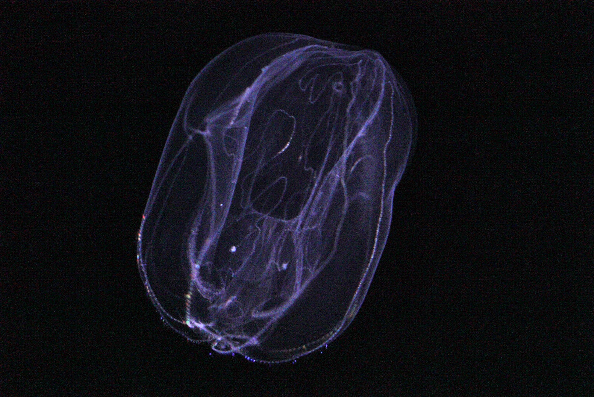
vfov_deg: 10.2
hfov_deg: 15.2
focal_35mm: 135
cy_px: 198
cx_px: 297
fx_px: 2229
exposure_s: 1/161
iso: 6400
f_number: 3.2
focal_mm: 90
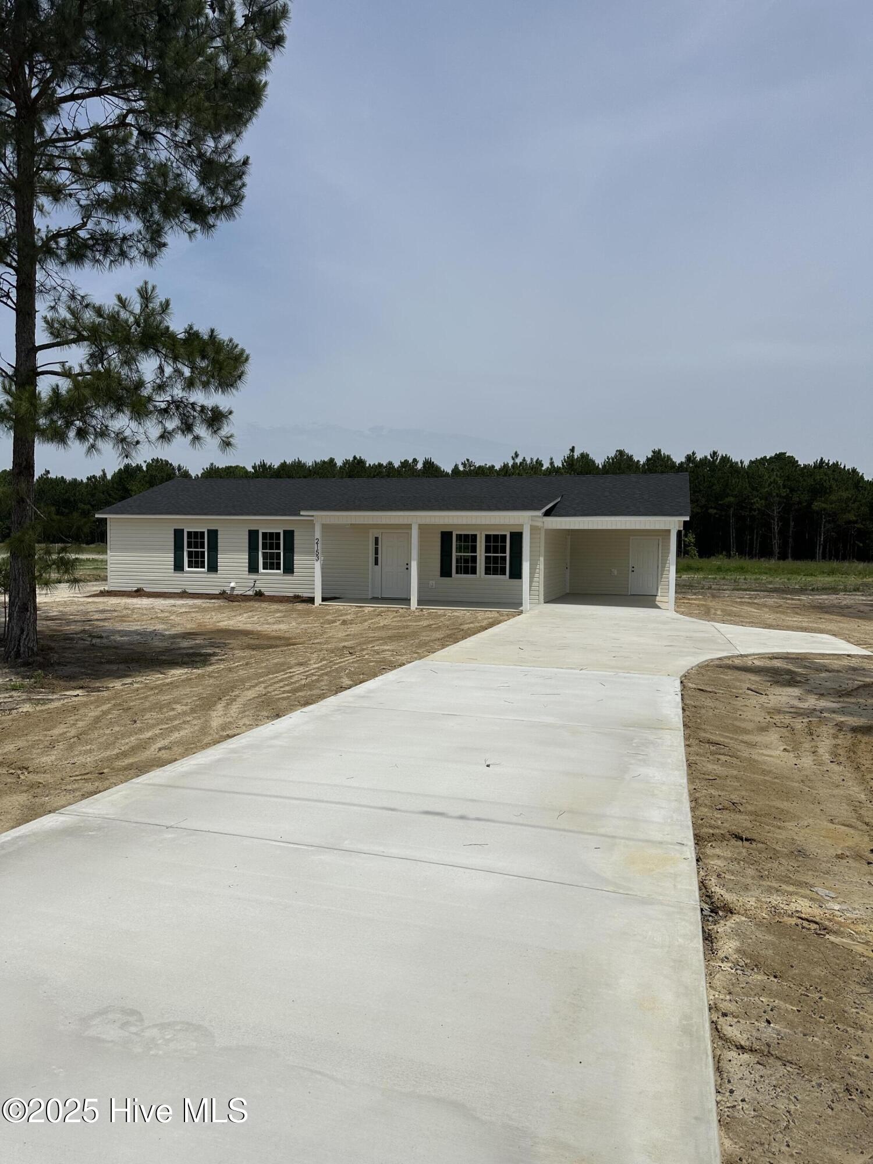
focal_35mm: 24
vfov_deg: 71.6
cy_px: 582
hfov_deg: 56.8
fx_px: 807
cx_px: 436
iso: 80
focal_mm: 6.86
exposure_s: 1/13699
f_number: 1.78
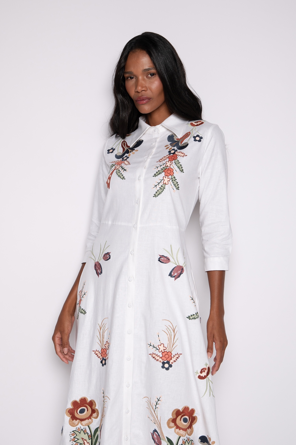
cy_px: 222
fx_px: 568
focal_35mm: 46
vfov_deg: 42.8
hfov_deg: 29.2
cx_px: 148
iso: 200
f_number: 8
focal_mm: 46
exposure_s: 1/160
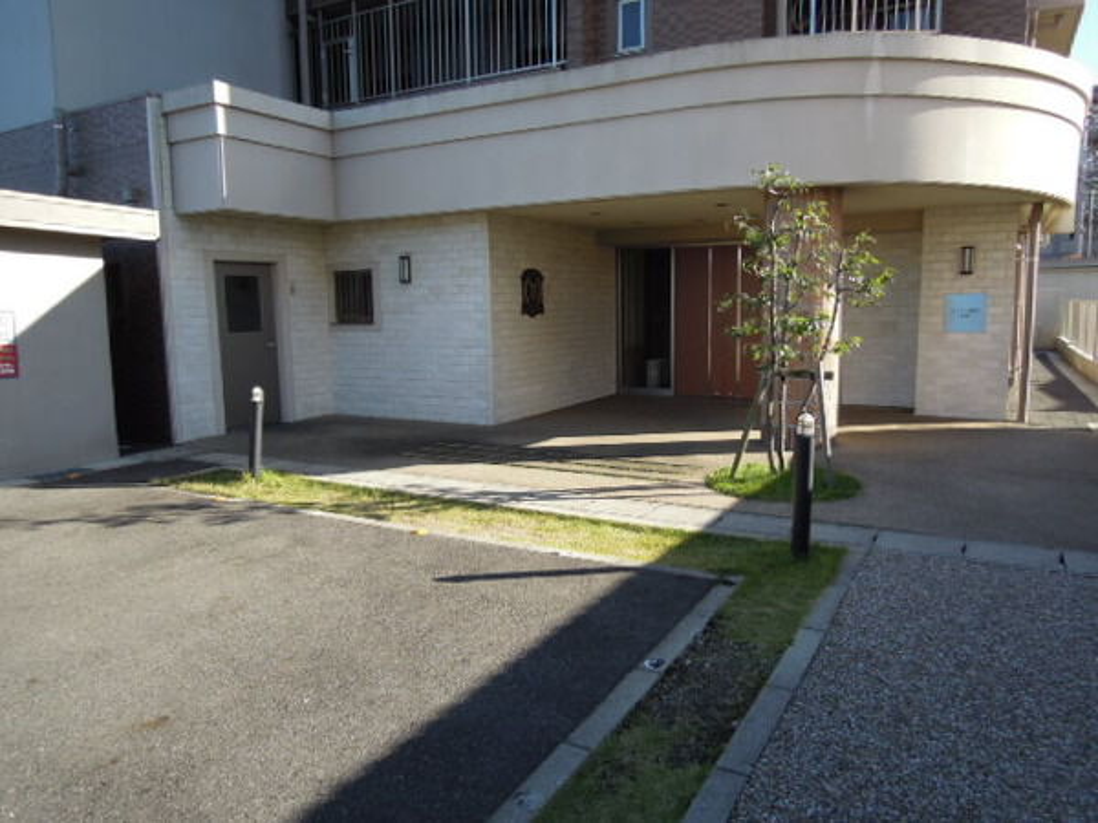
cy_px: 412
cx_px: 549
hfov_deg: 71.6
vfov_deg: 56.8
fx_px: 761
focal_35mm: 24
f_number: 2.8
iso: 160
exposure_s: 1/800
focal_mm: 4.3
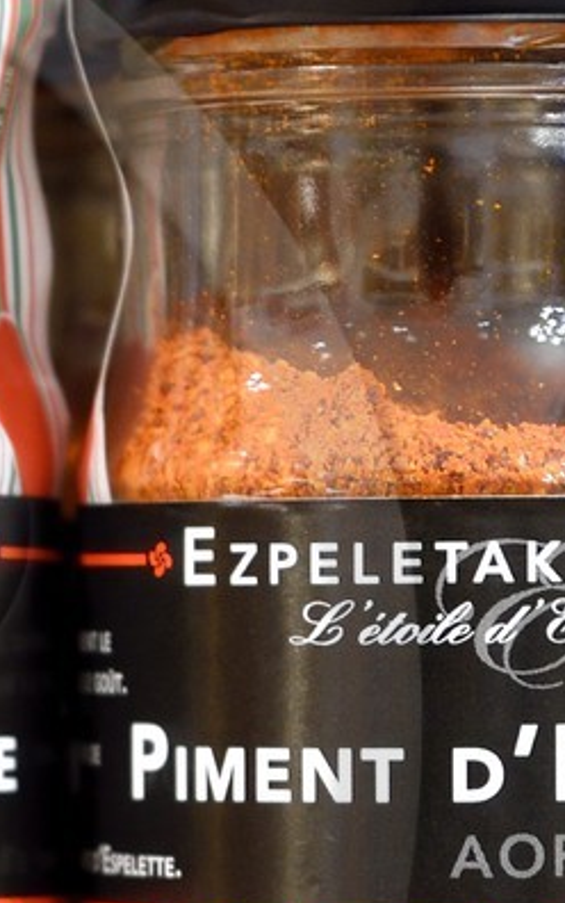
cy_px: 723
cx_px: -519
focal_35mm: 255
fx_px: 6273
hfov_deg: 5.1
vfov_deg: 8.2
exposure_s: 1/40
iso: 800
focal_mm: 62
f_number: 5
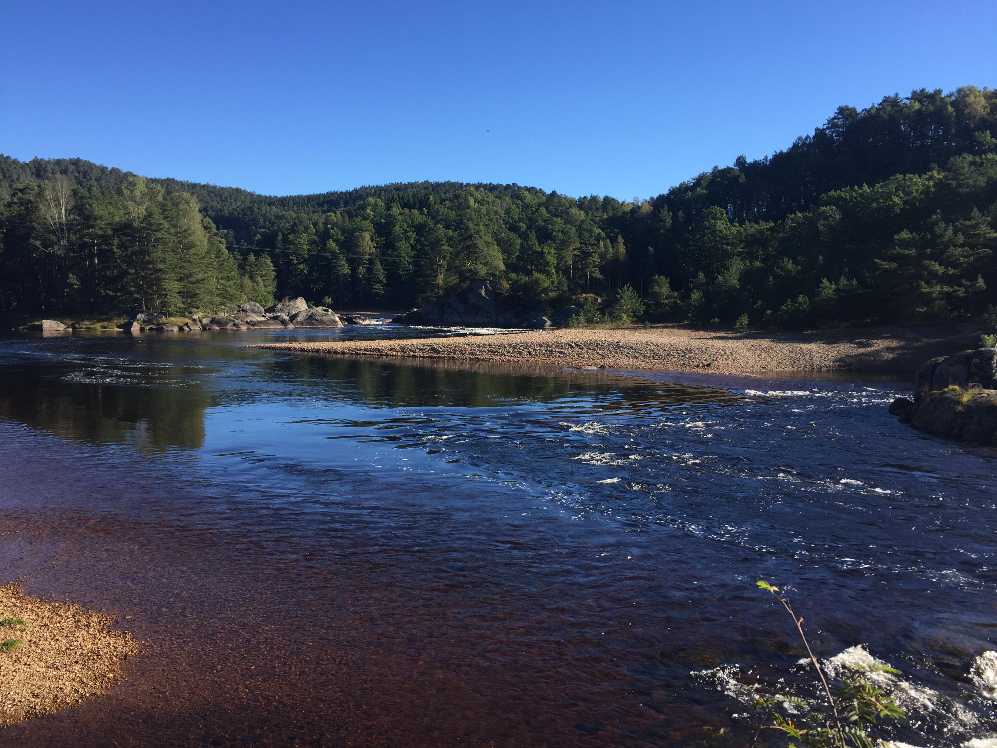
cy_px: 374
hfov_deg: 61.7
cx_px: 498
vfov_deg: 48.2
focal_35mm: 29
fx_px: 835
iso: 32
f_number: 2.2
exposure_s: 1/898
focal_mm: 4.15
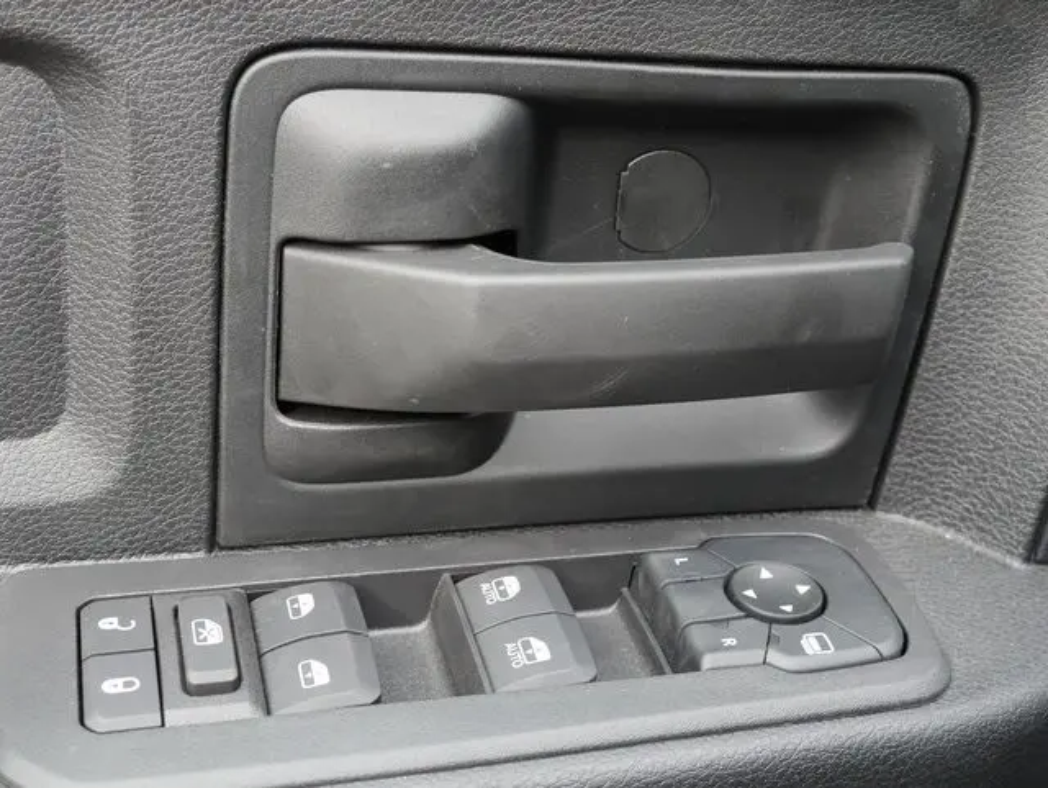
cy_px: 394
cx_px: 524
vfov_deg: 29.1
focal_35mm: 50
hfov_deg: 38.2
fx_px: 1515
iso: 500
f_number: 5.6
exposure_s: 1/60
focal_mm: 25
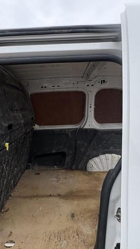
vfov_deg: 73.7
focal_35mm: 25
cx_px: 60
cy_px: 141
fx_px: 165
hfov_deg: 45.8
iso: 64
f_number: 2.2
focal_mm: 2.22
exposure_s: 1/312
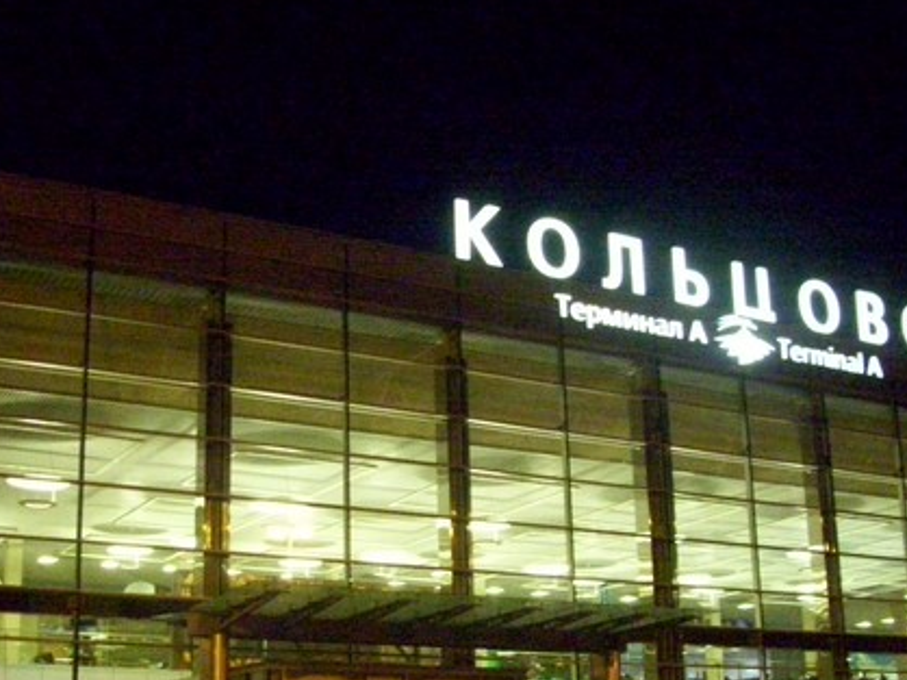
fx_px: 1309
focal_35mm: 50
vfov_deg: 28.8
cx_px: 458
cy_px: 476
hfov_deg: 38.2
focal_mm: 5.7
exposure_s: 1/20
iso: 1250
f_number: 2.9
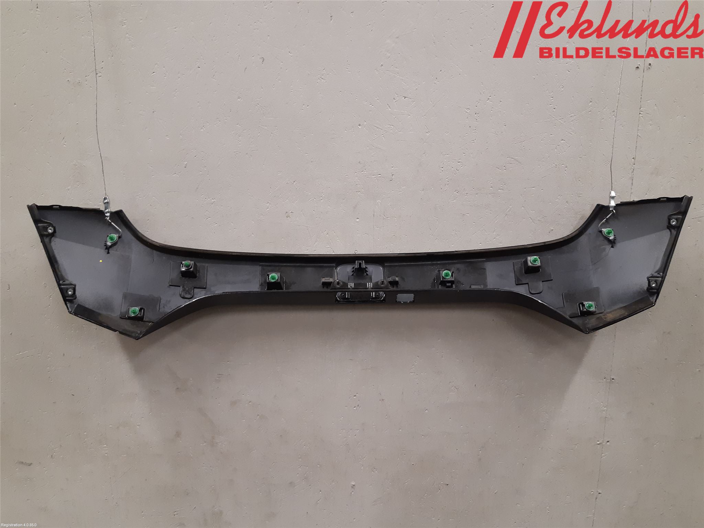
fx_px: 529
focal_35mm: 26
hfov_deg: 67.3
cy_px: 264
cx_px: 352
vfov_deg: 53.1
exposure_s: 1/50
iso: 160
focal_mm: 3.93
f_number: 1.7
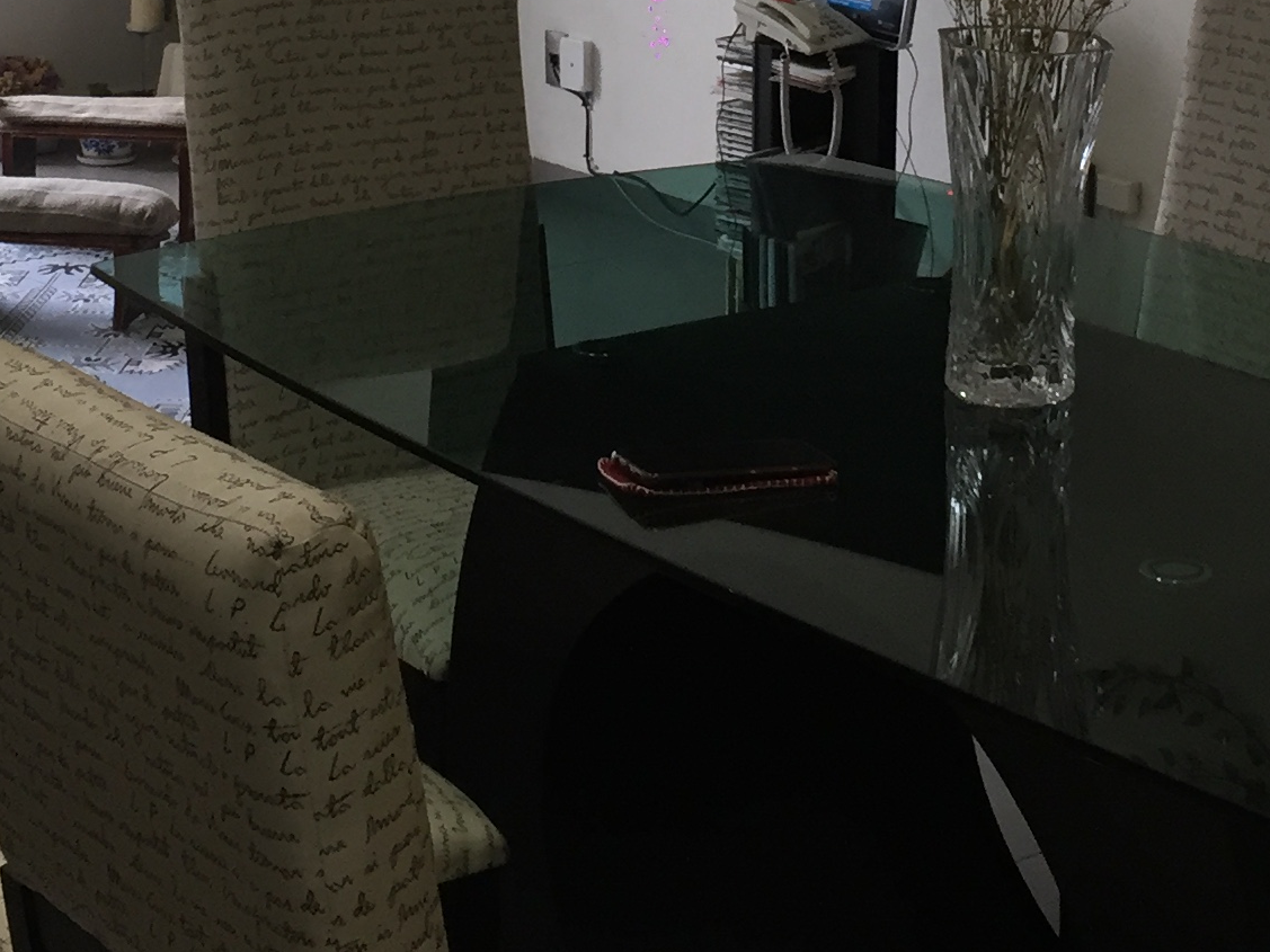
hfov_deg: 23.3
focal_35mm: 84
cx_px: 647
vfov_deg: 16.9
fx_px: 3081
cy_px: -152
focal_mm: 4.15
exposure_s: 1/30
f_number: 2.2
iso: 64
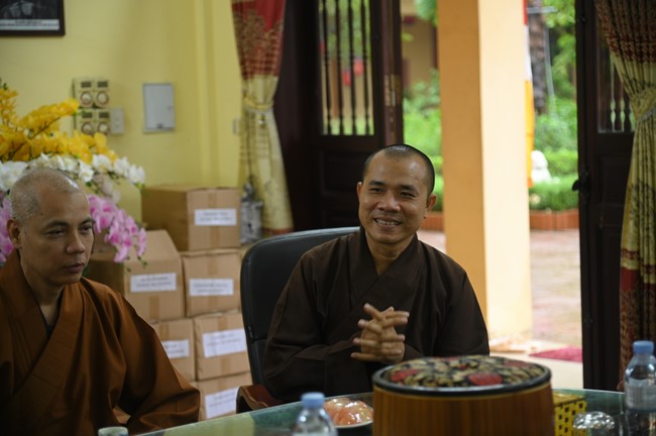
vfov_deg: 16.6
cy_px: 218
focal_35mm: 82
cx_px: 328
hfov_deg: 24.8
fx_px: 1493
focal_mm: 82
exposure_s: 1/80
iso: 640
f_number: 4
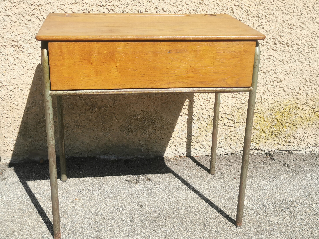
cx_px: 160
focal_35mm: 48
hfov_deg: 39.7
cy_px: 120
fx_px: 442
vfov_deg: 30.3
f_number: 1.8
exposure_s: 1/2639
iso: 50
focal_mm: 5.58
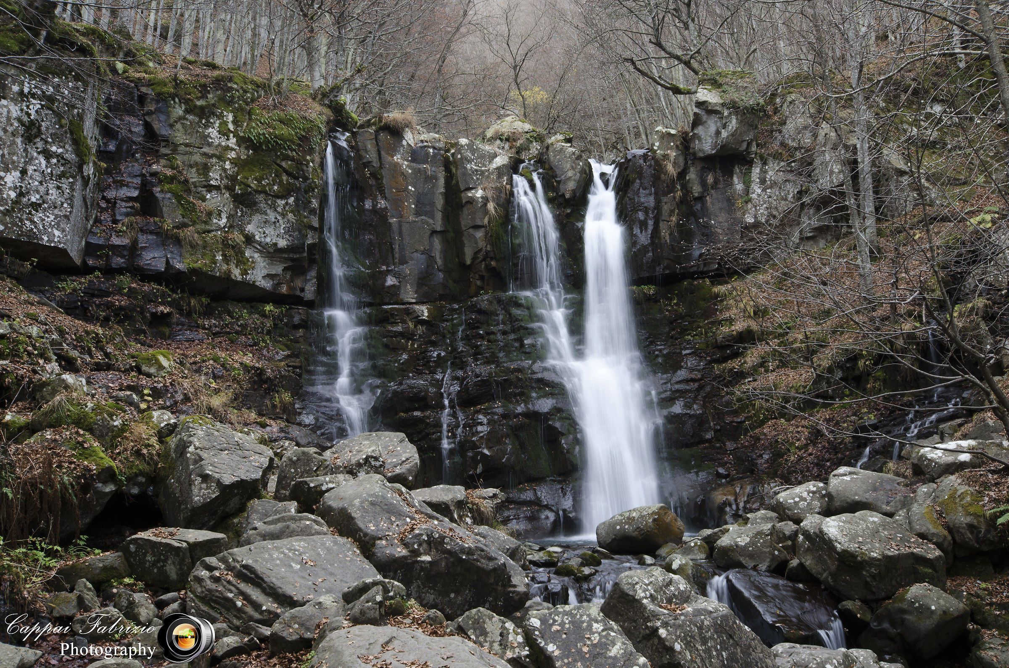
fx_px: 1007
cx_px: 504
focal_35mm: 36
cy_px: 334
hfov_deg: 53.2
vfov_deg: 36.7
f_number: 13
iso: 100
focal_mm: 24
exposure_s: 1/5
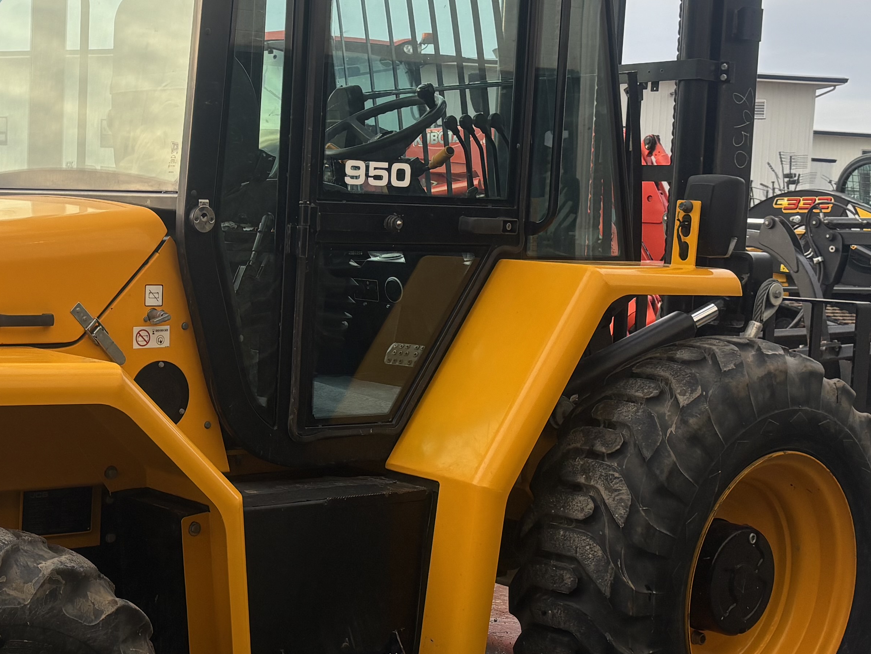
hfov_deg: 30.6
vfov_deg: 23.6
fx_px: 1560
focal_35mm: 62
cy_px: 360
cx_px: 197
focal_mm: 5.96
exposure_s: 1/384
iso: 50
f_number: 1.6
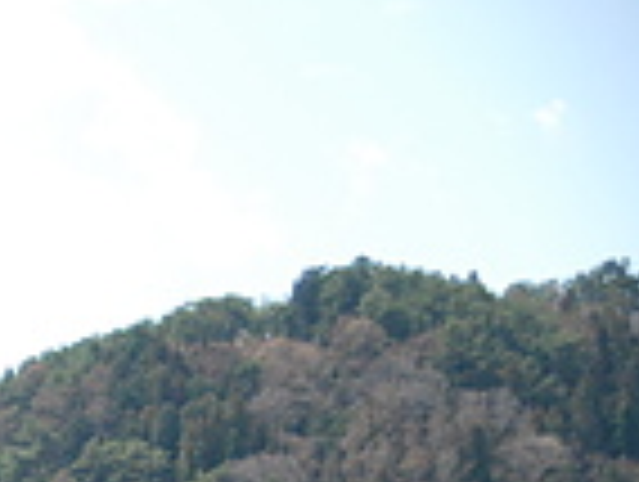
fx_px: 3828
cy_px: 896
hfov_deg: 8.9
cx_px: -706
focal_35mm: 207
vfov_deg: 7.0
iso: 450
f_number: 2.8
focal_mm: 34
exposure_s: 1/4000
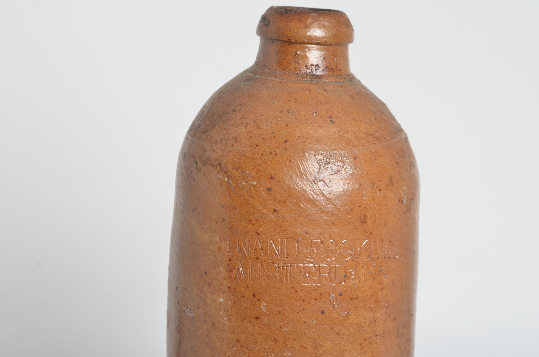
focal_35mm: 75
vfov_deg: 18.1
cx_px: 270
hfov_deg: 27.0
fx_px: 1121
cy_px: 178
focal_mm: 50
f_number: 14
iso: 100
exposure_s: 1/125
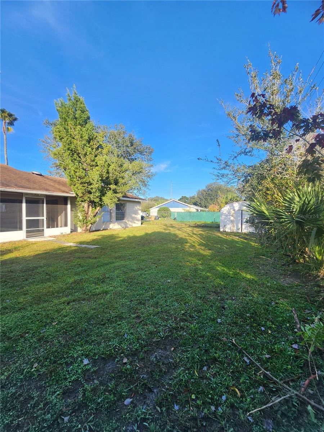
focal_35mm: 13
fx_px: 162
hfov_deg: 89.9
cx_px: 162
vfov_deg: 106.2
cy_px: 216
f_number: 2.2
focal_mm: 2.2
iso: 50
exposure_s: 1/467
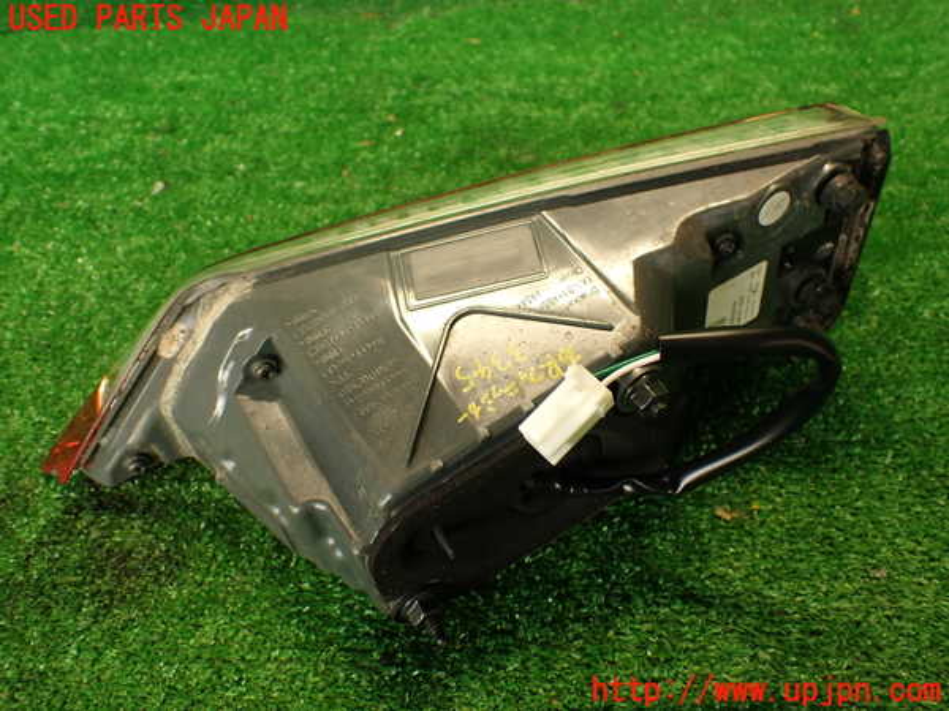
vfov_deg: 44.2
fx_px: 877
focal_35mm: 32
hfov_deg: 56.8
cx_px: 474
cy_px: 356
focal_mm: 5.79
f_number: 2.4
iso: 200
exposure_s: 1/30
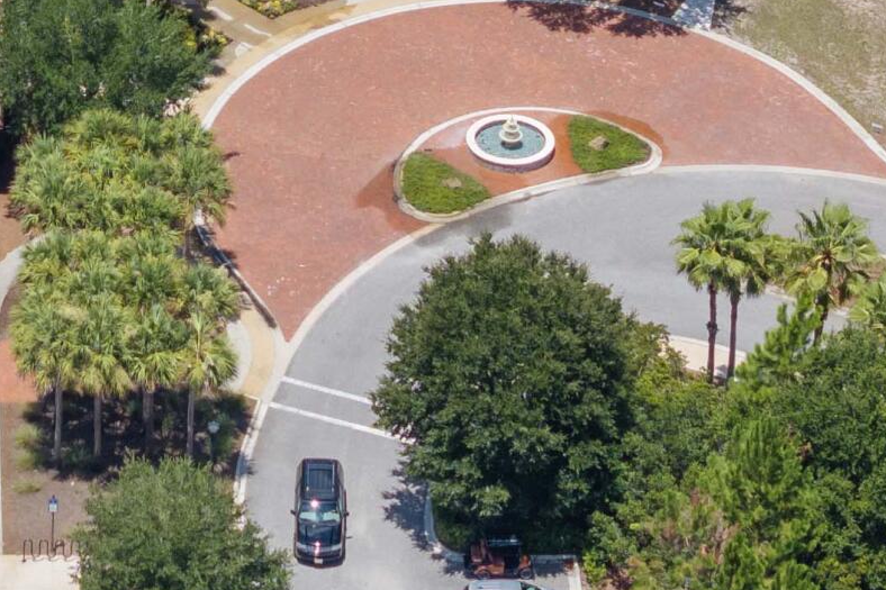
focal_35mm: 277
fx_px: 6815
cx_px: -43
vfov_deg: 4.9
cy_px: -133
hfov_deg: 7.4
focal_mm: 19.35
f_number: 2.8
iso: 100
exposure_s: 1/1600
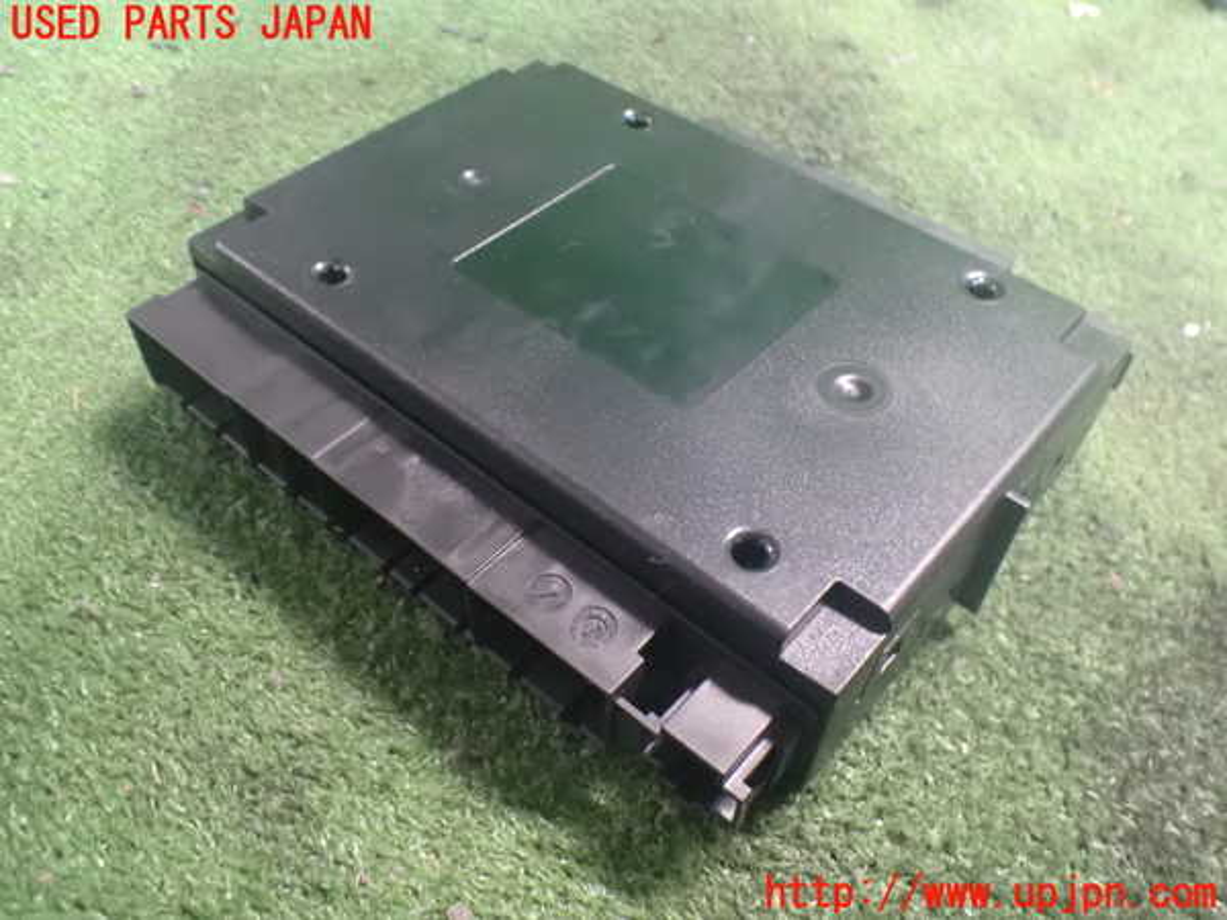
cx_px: 614
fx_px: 1063
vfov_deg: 46.8
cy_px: 460
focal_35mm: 30
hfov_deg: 60.0
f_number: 2.3
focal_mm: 5.4
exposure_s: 1/30
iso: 1600
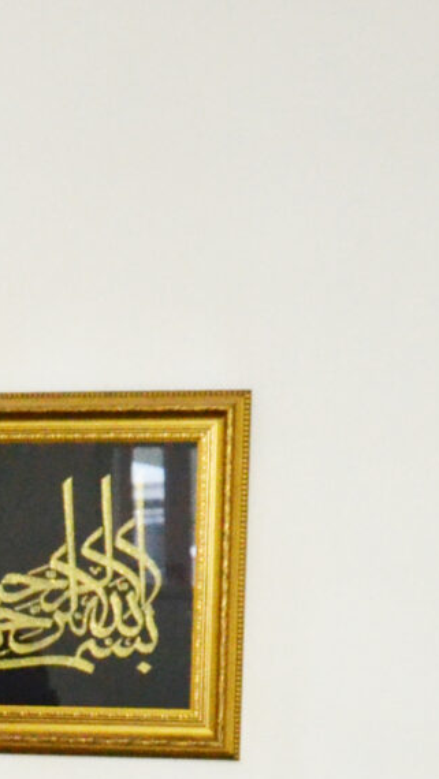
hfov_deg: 9.0
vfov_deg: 15.9
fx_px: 2626
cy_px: 1056
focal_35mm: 127
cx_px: -451
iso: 2200
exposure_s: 1/60
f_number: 3.5
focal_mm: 18
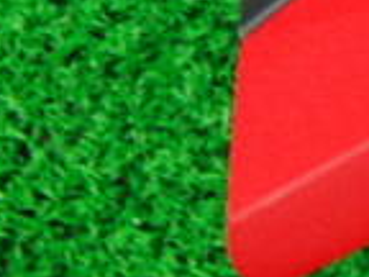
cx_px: 782
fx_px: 1759
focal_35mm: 165
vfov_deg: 8.4
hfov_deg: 10.8
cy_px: -315
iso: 400
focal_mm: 6.42
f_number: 3.6
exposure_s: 1/30
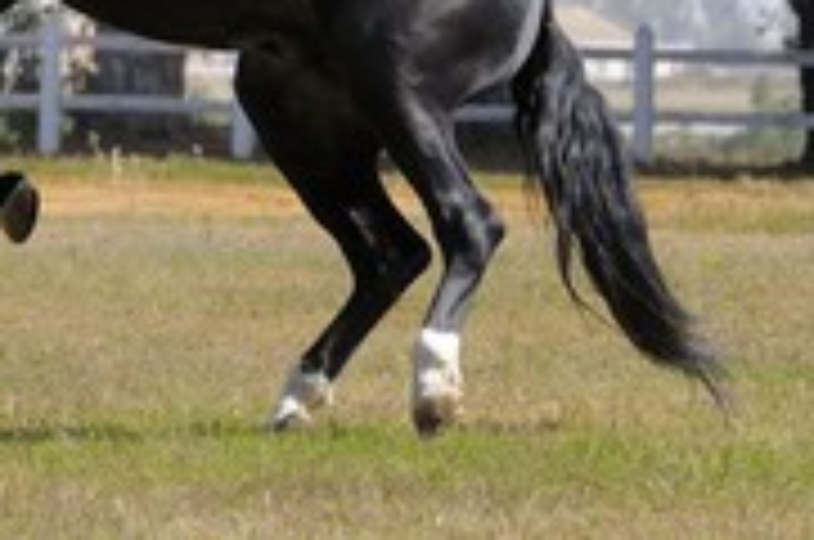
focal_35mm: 349
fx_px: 7877
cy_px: -68
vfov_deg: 3.9
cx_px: -36
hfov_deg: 5.9
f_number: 7.1
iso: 200
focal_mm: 150
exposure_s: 1/320
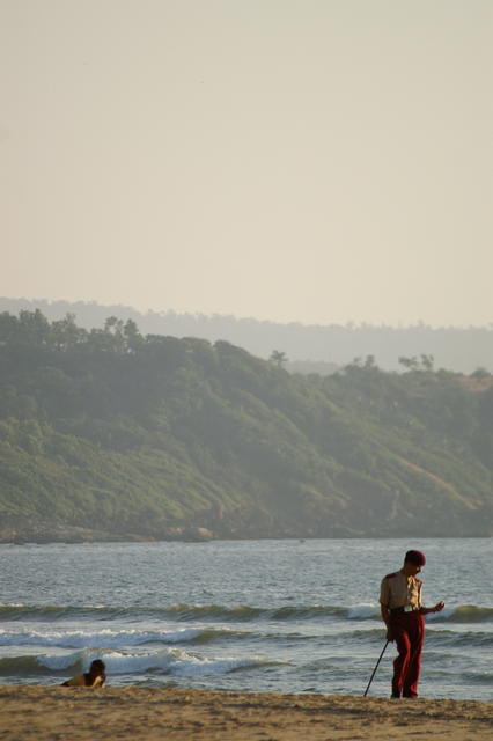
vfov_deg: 4.6
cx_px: 246
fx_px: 9253
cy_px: 370
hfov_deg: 3.1
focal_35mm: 450
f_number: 5.6
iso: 200
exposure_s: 1/800
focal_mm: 300
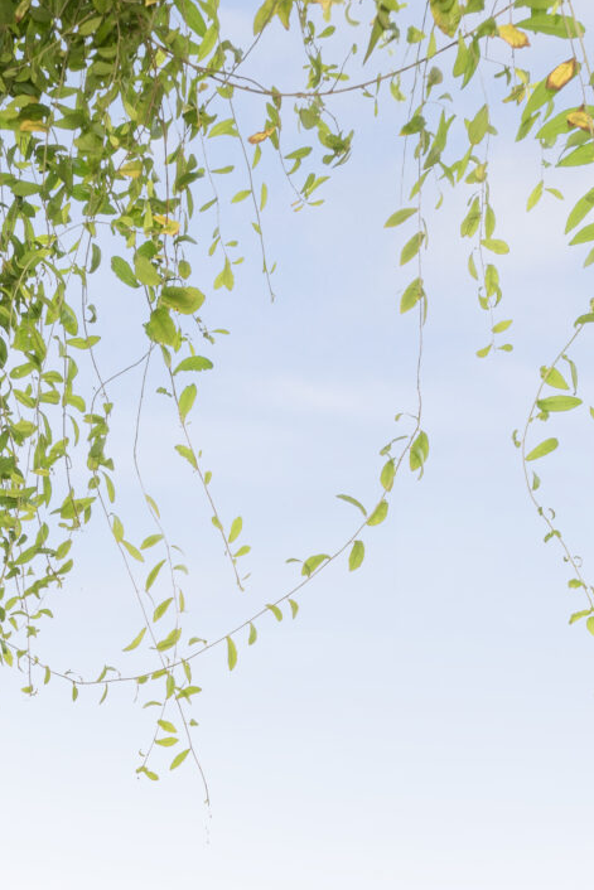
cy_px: 1152
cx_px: 67
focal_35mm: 58
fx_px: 1435
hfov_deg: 22.8
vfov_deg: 28.4
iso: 100
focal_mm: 16
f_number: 8
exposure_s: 1/60
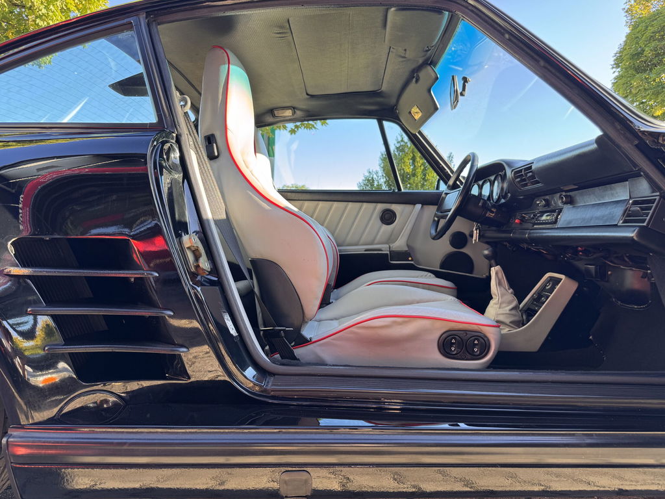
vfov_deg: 56.8
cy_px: 250
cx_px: 332
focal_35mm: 24
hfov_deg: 71.6
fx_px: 461
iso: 64
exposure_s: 1/121
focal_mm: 6.76
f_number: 1.78
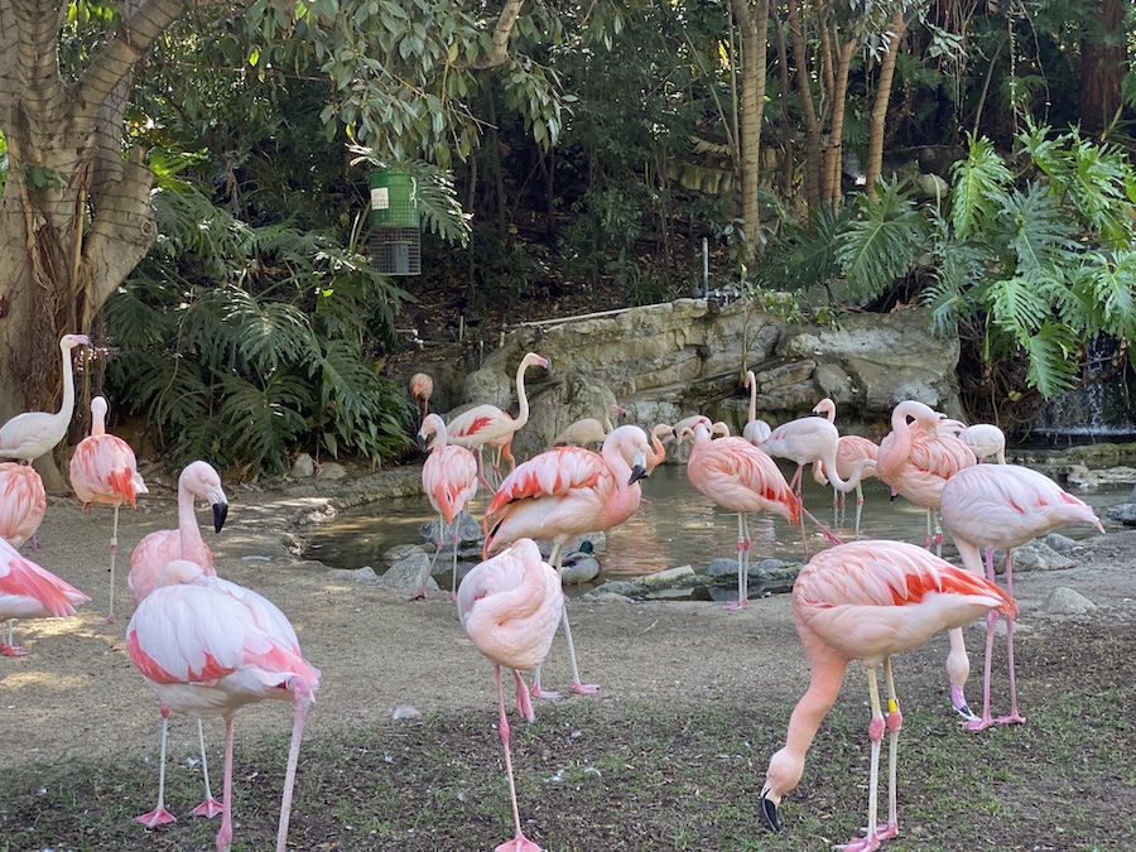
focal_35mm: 52
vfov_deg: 28.0
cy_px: 426
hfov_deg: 36.8
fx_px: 1706
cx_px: 568
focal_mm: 6
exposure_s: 1/122
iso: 64
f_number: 2
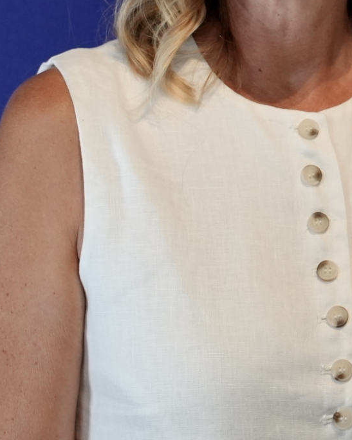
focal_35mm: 123
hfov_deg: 12.0
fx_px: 1602
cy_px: 37
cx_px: 523
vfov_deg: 15.4
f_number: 4
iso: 2000
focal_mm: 35
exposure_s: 1/160
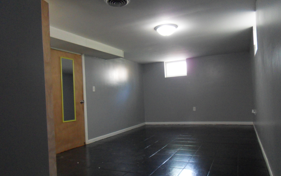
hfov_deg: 70.4
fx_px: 199
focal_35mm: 26
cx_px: 143
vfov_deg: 47.6
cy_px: 93
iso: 400
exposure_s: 1/15
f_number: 3.3
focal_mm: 4.2
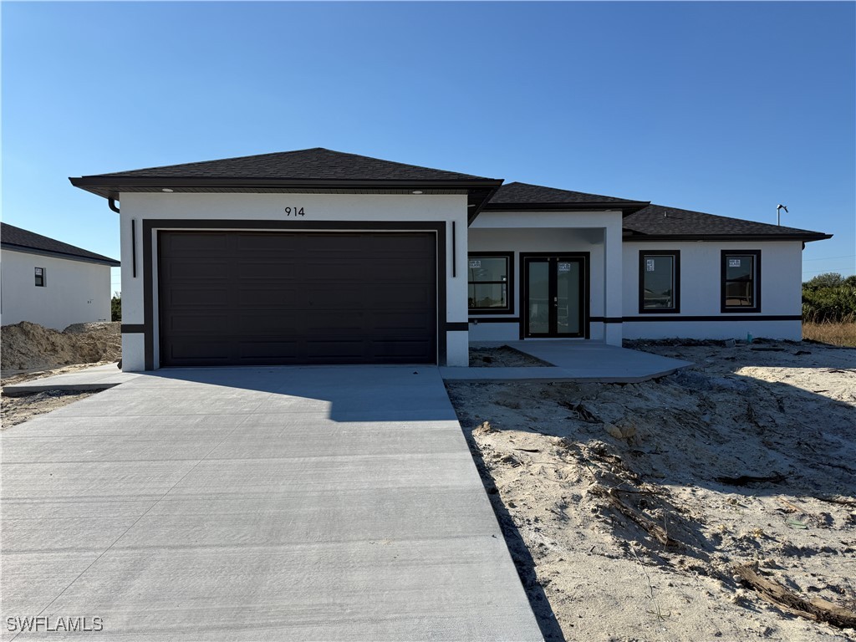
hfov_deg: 71.6
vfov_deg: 56.8
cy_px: 321
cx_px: 428
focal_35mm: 24
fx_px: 593
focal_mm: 6.76
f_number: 1.78
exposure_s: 1/6711
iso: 80
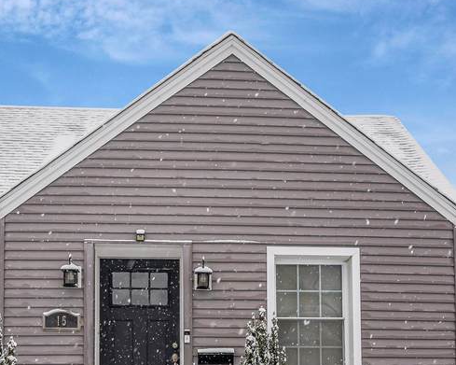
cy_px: 358
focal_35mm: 55
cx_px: 237
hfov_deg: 34.0
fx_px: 745
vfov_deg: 26.2
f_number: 5.6
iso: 100
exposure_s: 1/250
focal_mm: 15
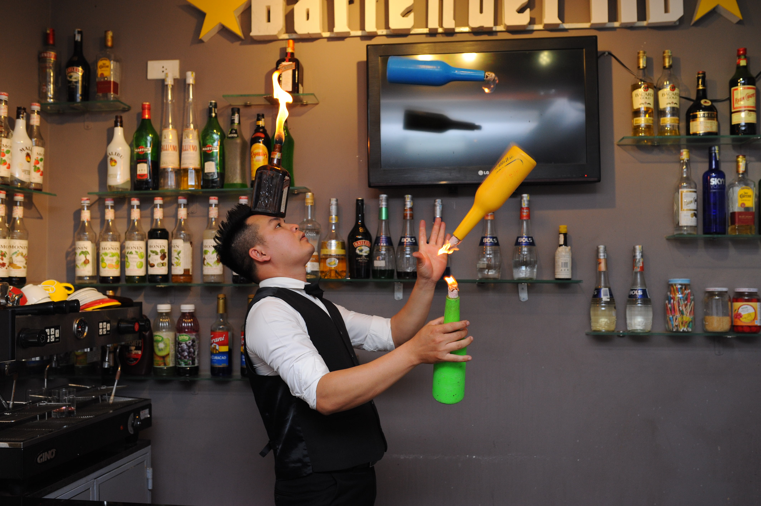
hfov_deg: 54.5
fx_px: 739
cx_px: 380
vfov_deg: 37.8
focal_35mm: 35
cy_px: 253
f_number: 4
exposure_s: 1/250
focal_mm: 35
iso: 1250
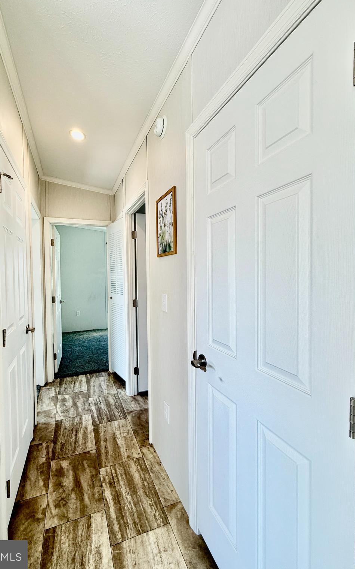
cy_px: 283
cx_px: 149
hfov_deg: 74.3
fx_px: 232
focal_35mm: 15
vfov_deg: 101.5
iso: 50
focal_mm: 2.22
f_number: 2.2
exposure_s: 1/120
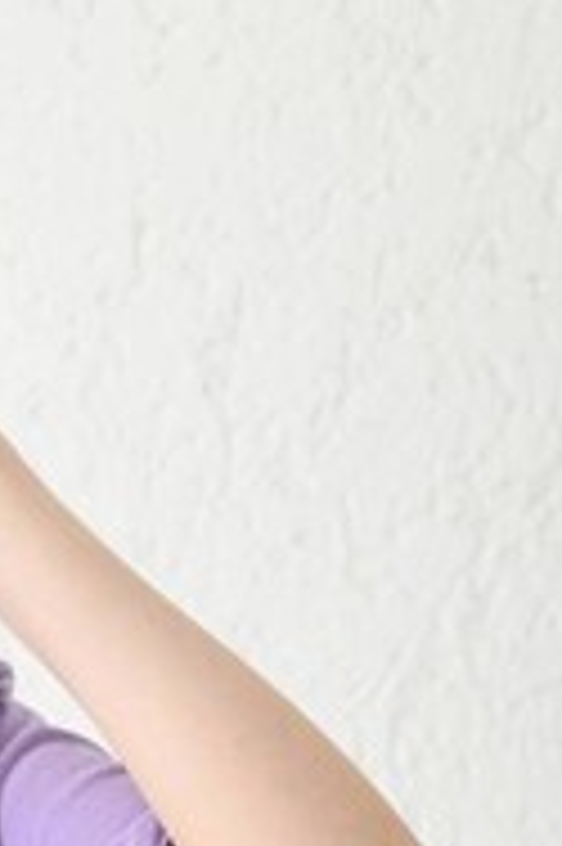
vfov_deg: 7.7
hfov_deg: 5.1
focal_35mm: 264
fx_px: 6193
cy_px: 1166
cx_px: -544
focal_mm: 66
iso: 100
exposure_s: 1/160
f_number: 5.6
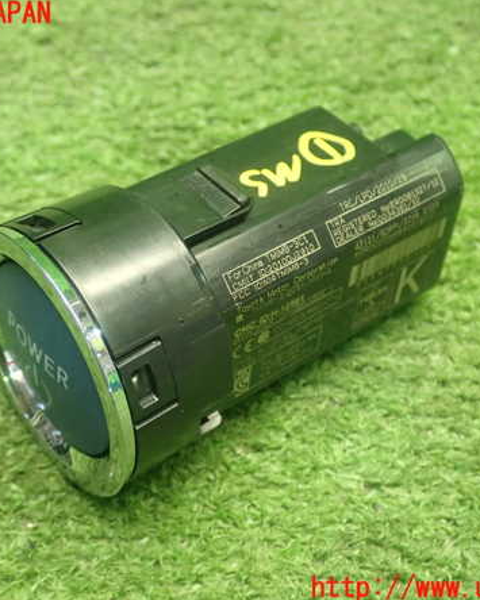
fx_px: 1030
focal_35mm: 58
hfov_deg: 26.2
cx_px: 211
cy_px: 301
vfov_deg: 32.5
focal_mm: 7.84
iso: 800
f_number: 2.9
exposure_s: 1/40
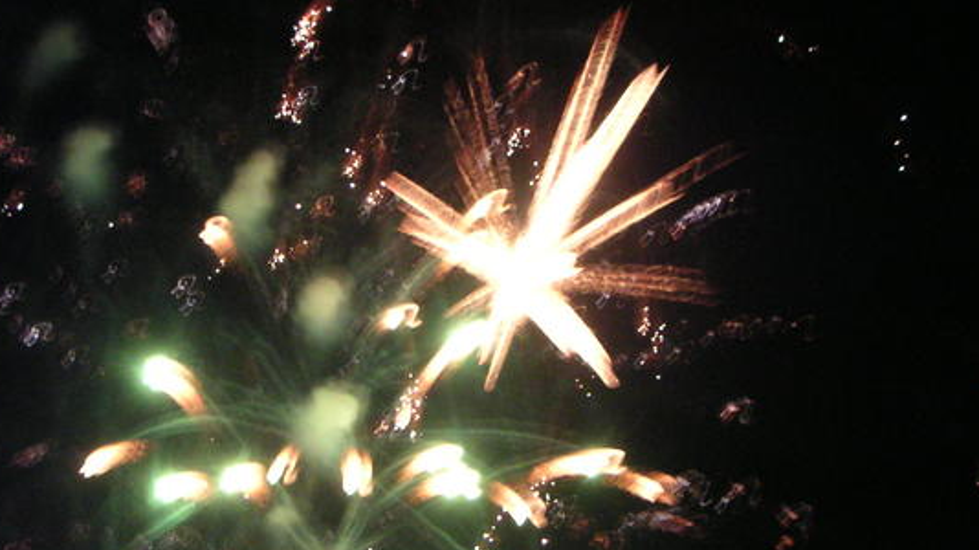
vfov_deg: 19.4
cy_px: 299
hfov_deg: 33.8
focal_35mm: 62
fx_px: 1609
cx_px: 442
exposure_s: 1/2
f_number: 2.8
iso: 200
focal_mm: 6
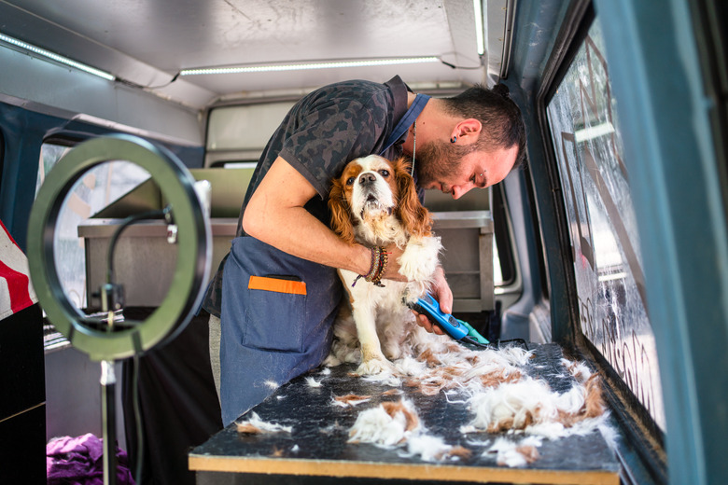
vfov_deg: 37.9
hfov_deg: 54.4
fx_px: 708
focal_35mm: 35
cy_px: 242
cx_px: 364
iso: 100
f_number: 2.2
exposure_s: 1/160
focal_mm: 35
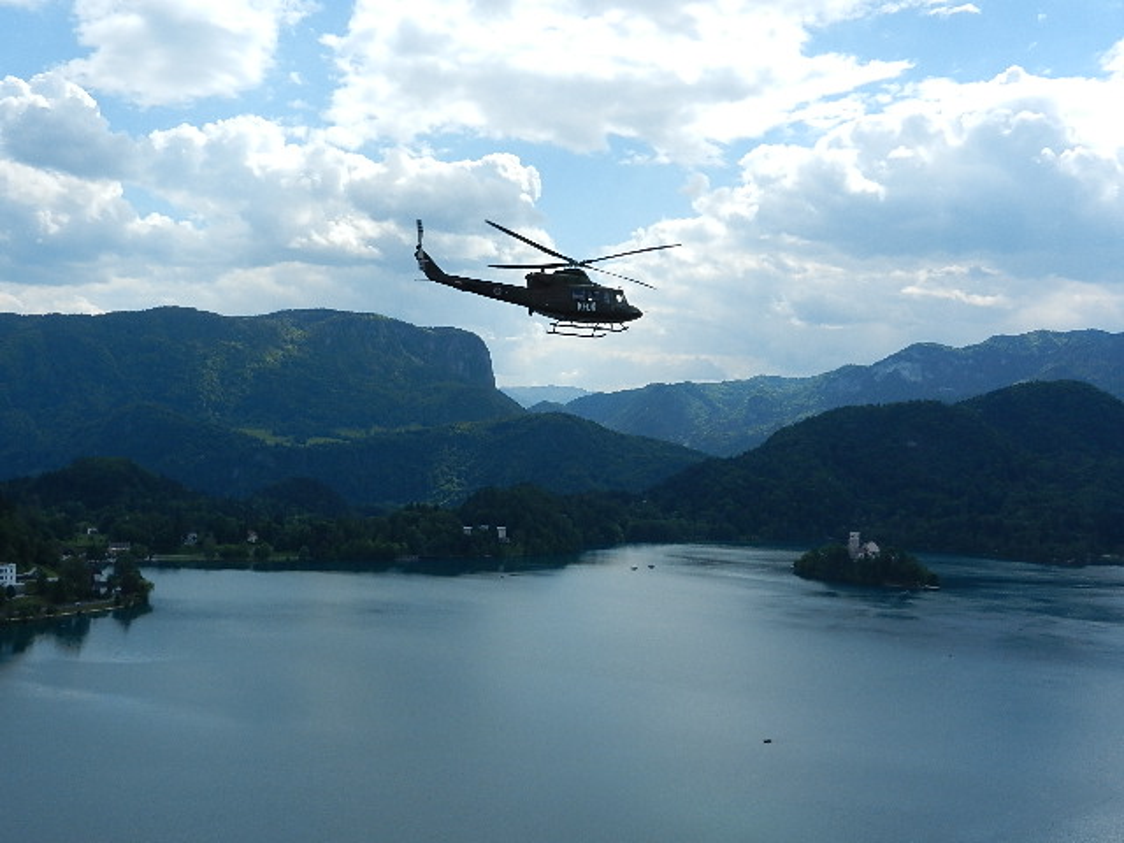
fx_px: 1072
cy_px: 422
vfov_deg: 42.9
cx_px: 562
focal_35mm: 33
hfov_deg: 55.4
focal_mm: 5.9
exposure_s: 1/1600
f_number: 3.8
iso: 160
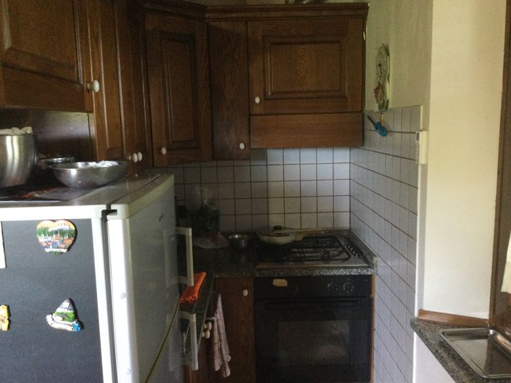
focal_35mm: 31
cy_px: 192
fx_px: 457
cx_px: 256
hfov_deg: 58.4
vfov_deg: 45.4
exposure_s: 1/17
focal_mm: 3.3
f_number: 2.4
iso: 250
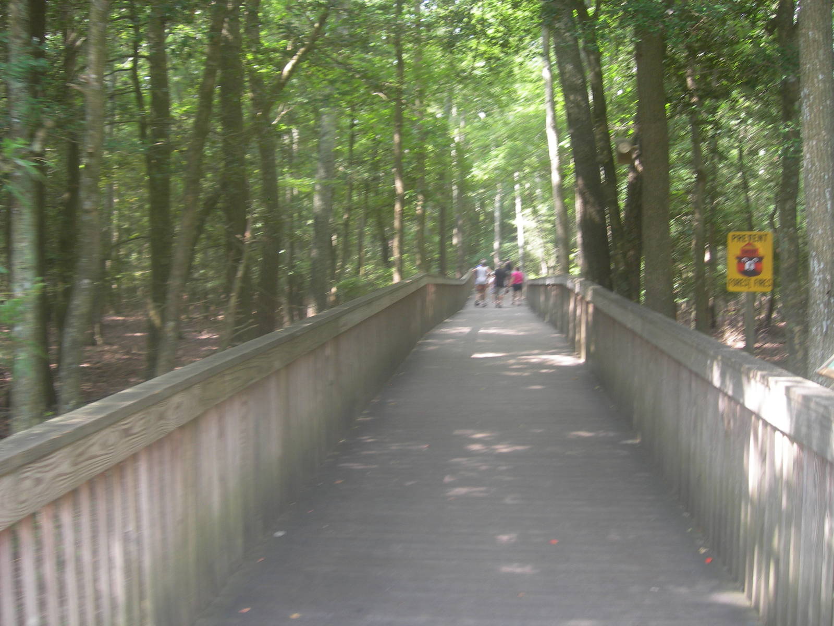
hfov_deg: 49.0
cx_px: 417
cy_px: 313
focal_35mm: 38
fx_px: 916
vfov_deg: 37.7
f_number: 2.8
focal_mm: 7.8
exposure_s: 1/30
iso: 50
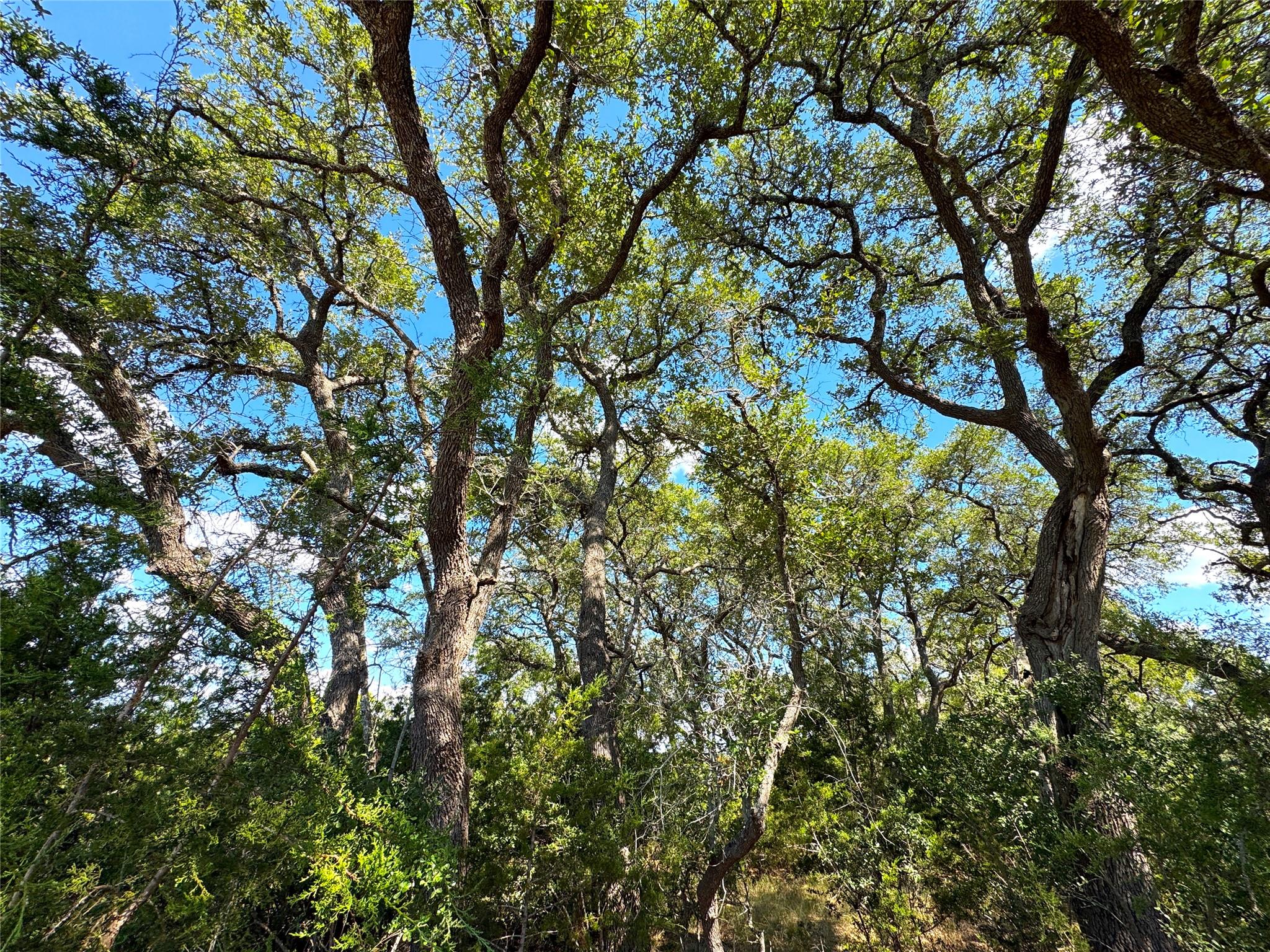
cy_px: 476
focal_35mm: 14
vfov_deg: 85.7
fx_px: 514
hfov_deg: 102.1
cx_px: 635
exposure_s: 1/451
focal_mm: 2.22
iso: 40
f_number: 2.2
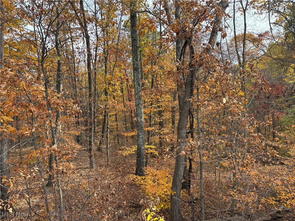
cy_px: 110
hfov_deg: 67.3
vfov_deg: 53.1
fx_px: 222
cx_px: 148
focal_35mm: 26
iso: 50
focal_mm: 5.96
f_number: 1.6
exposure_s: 1/559
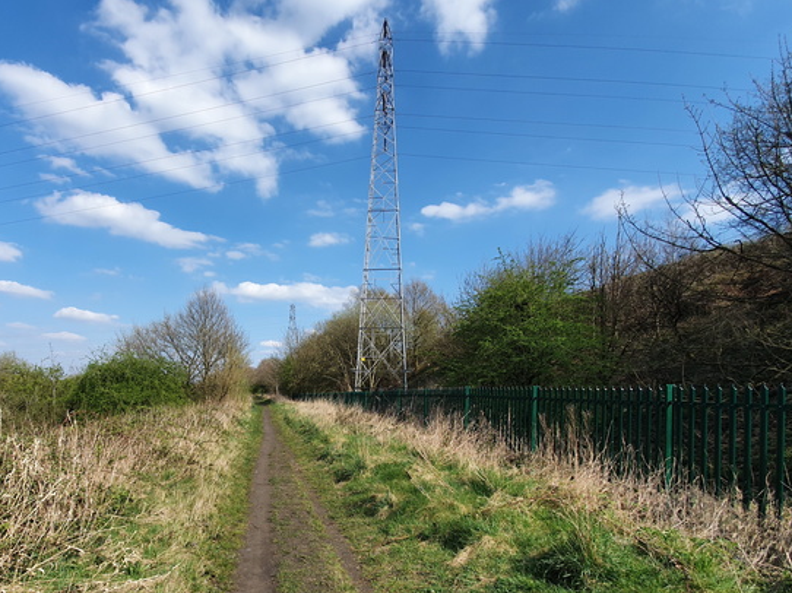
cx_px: 316
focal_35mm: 19
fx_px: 435
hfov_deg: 83.6
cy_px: 397
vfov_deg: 66.7
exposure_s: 1/954
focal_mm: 1.8
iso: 50
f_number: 2.2
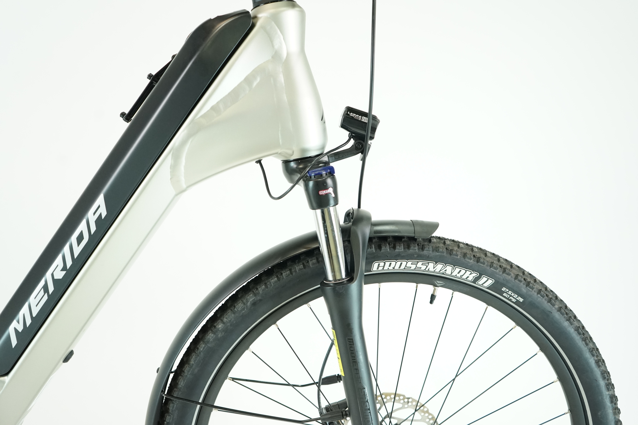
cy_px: 212
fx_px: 532
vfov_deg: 43.6
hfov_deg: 61.9
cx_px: 319
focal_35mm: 30
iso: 2000
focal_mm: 30
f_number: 4.5
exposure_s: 1/200
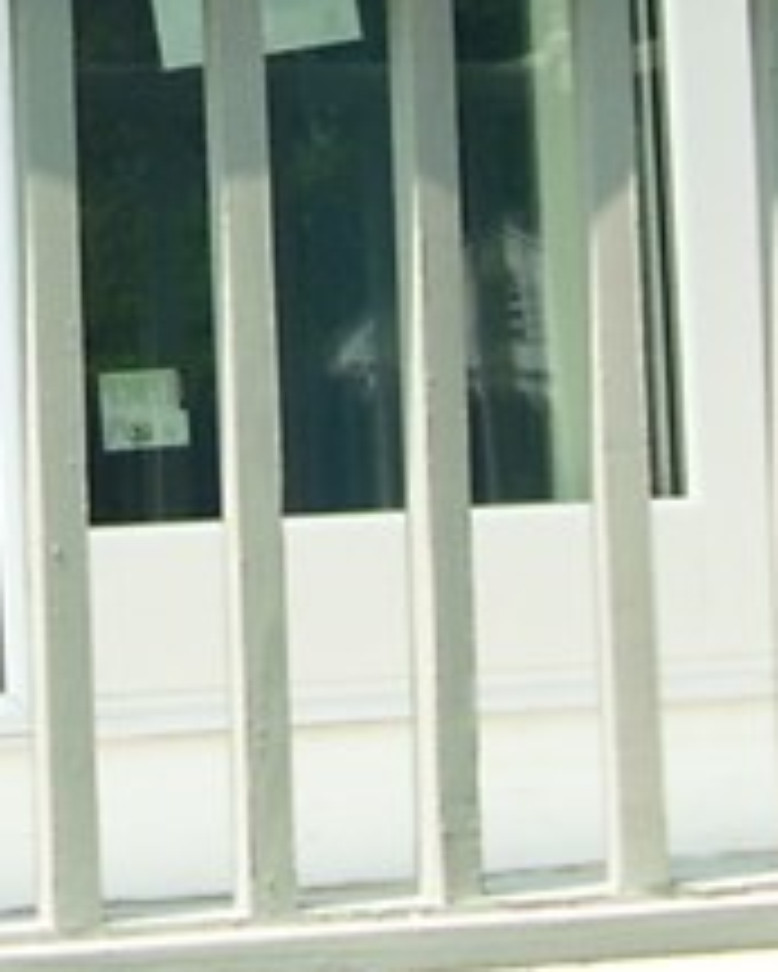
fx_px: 4516
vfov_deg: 11.9
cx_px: 22
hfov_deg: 9.8
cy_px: -292
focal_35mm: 157
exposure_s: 1/750
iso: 80
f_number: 2.7
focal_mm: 5.6
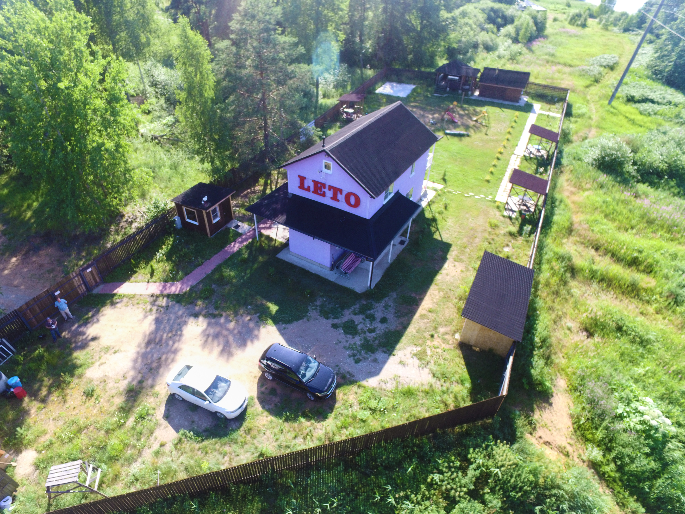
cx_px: 342
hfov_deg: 81.7
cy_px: 257
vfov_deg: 66.0
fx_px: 396
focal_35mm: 20
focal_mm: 3.61
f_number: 2.8
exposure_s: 1/180
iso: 100
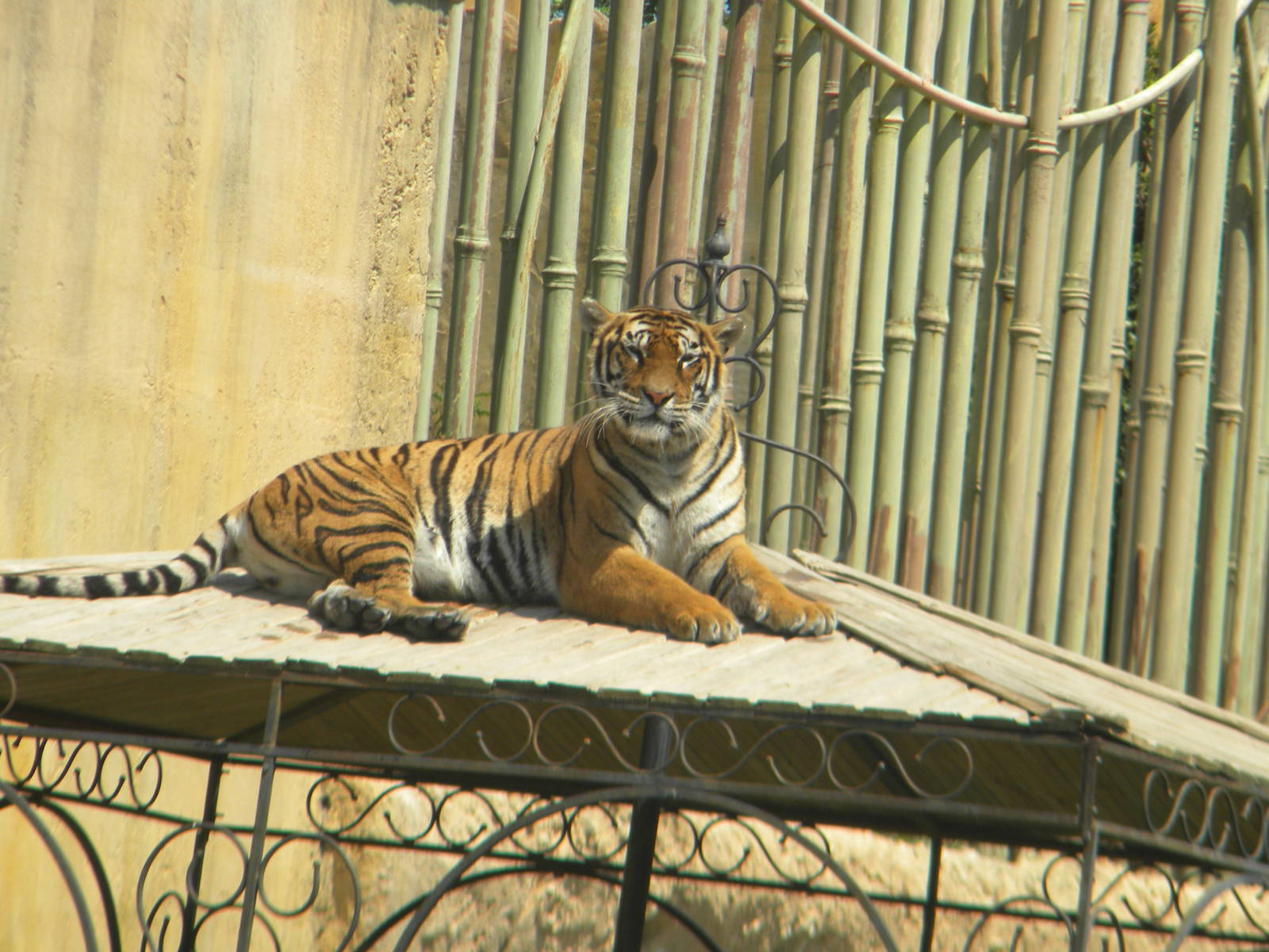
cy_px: 476
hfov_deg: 4.8
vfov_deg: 3.6
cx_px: 634
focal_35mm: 414
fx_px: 15177
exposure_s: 1/506
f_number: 5.4
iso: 80
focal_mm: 75
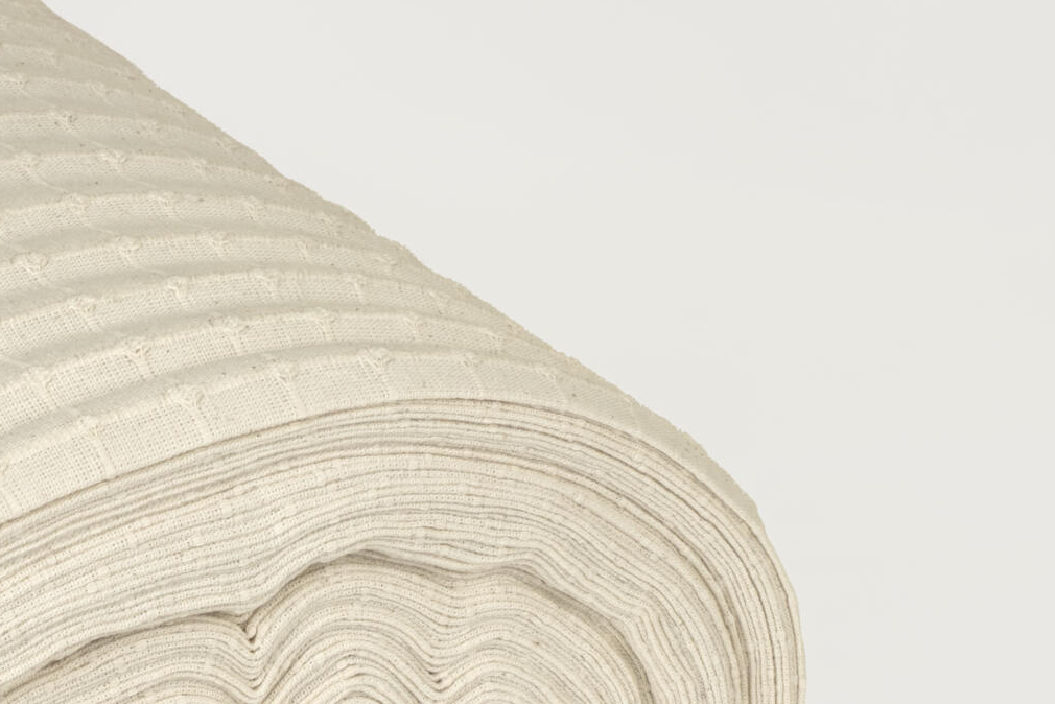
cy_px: 881
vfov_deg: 7.4
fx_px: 5423
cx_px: 298
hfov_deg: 11.1
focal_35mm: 185
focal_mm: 48.4
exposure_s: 1/125
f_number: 16
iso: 200
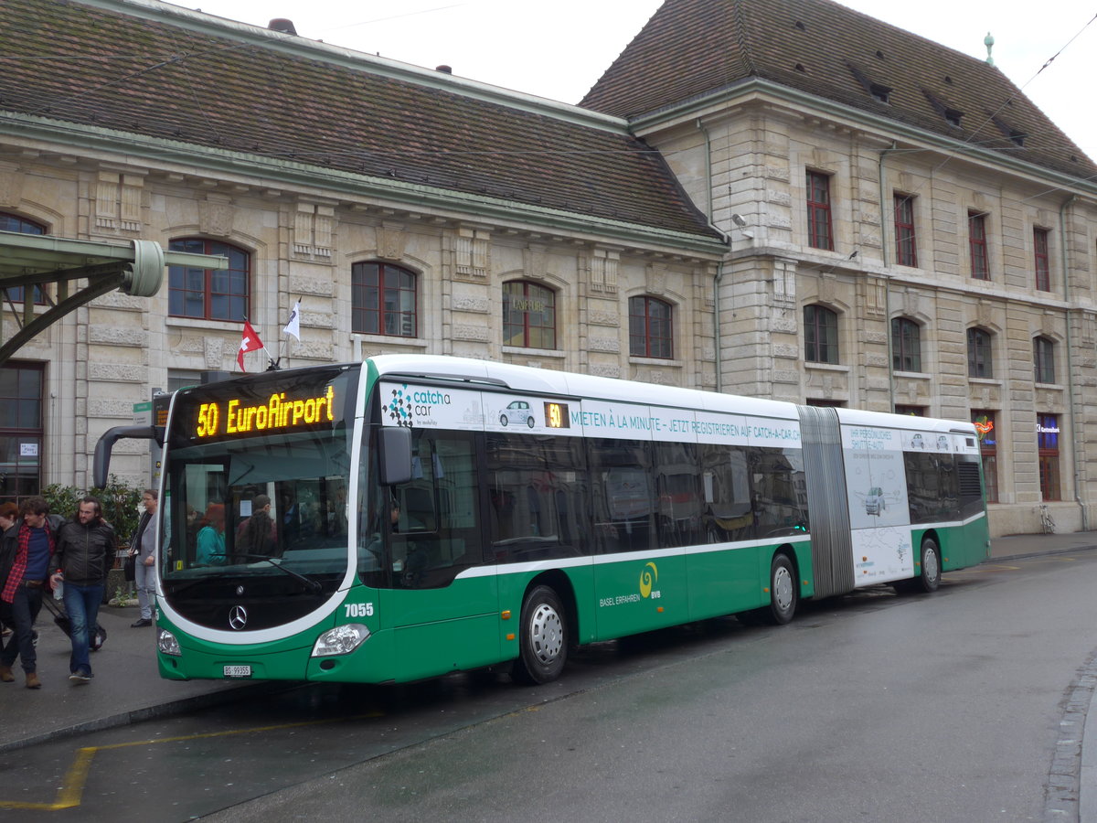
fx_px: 1299
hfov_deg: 45.8
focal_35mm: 41
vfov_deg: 35.1
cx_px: 548
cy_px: 412
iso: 80
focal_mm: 8.4
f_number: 2.6
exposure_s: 1/125
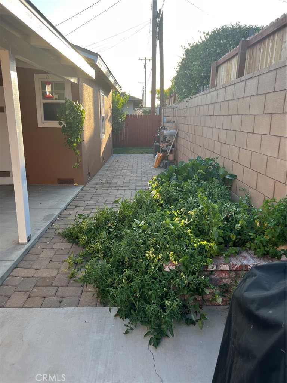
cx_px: 144
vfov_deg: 67.3
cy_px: 192
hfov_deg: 53.1
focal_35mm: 26
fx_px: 287
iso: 50
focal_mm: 5.7
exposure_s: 1/402
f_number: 1.5
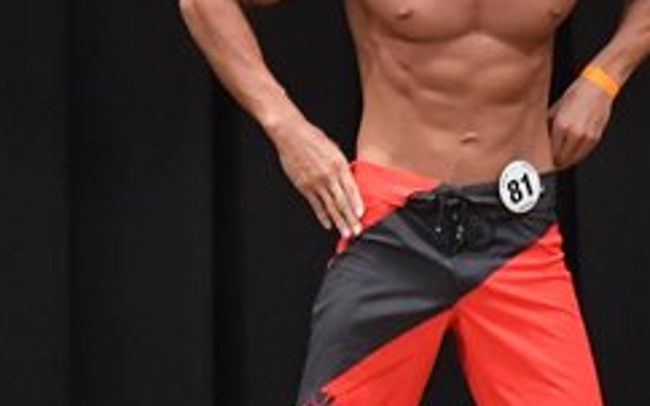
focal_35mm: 734
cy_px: 298
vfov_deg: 1.8
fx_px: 12996
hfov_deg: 2.9
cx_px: 294
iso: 6400
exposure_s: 1/400
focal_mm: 150
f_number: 5.6
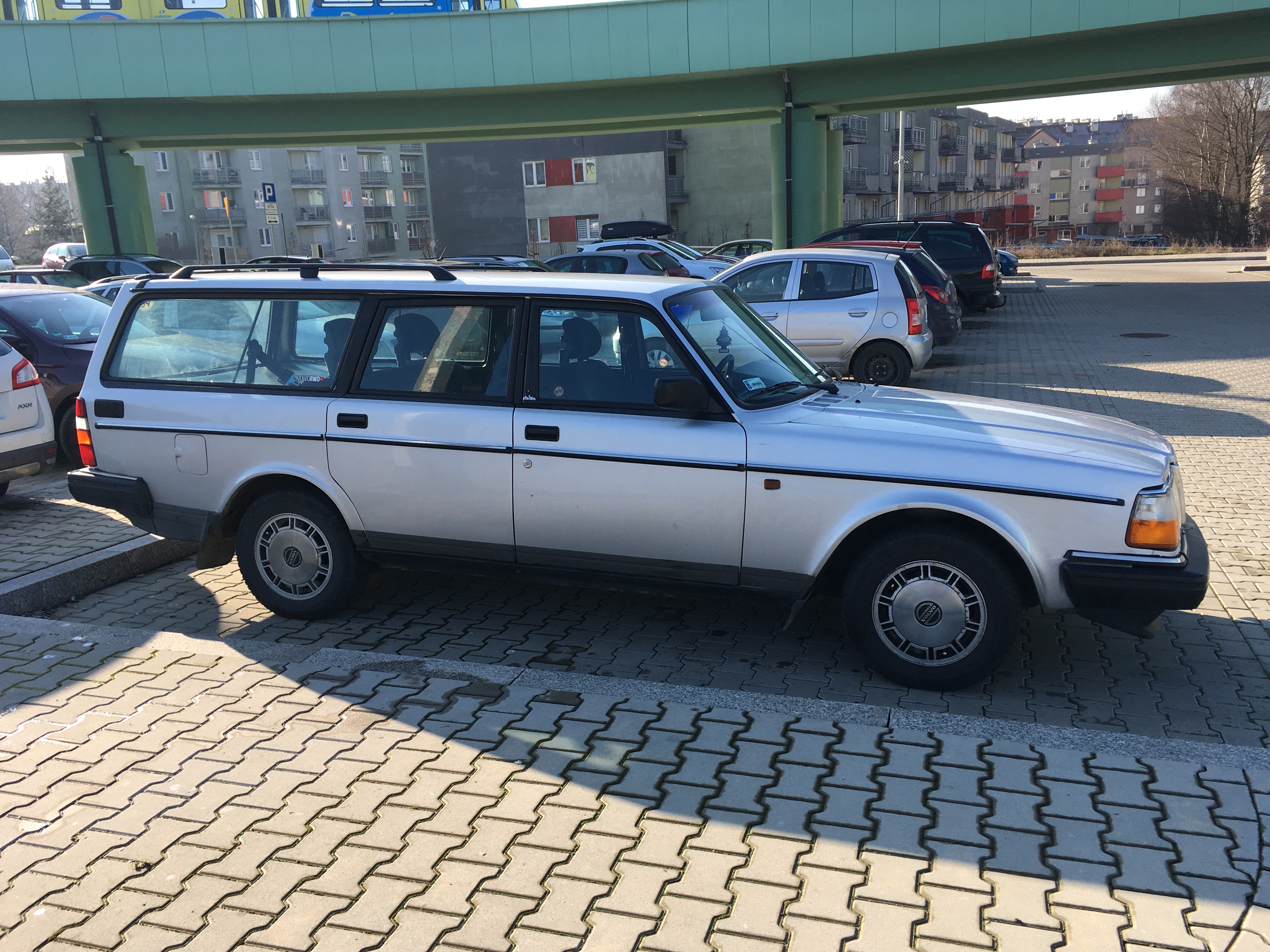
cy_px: 476
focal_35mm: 29
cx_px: 635
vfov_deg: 48.2
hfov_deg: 61.7
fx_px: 1064
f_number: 2.2
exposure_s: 1/561
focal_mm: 4.15
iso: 25
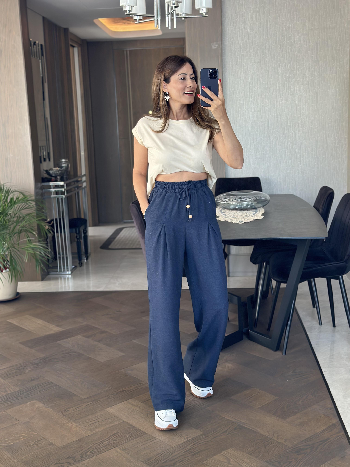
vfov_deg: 39.7
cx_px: 175
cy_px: 234
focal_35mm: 48
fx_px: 647
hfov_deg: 30.3
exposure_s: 1/61
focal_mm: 6.86
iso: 125
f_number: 1.78
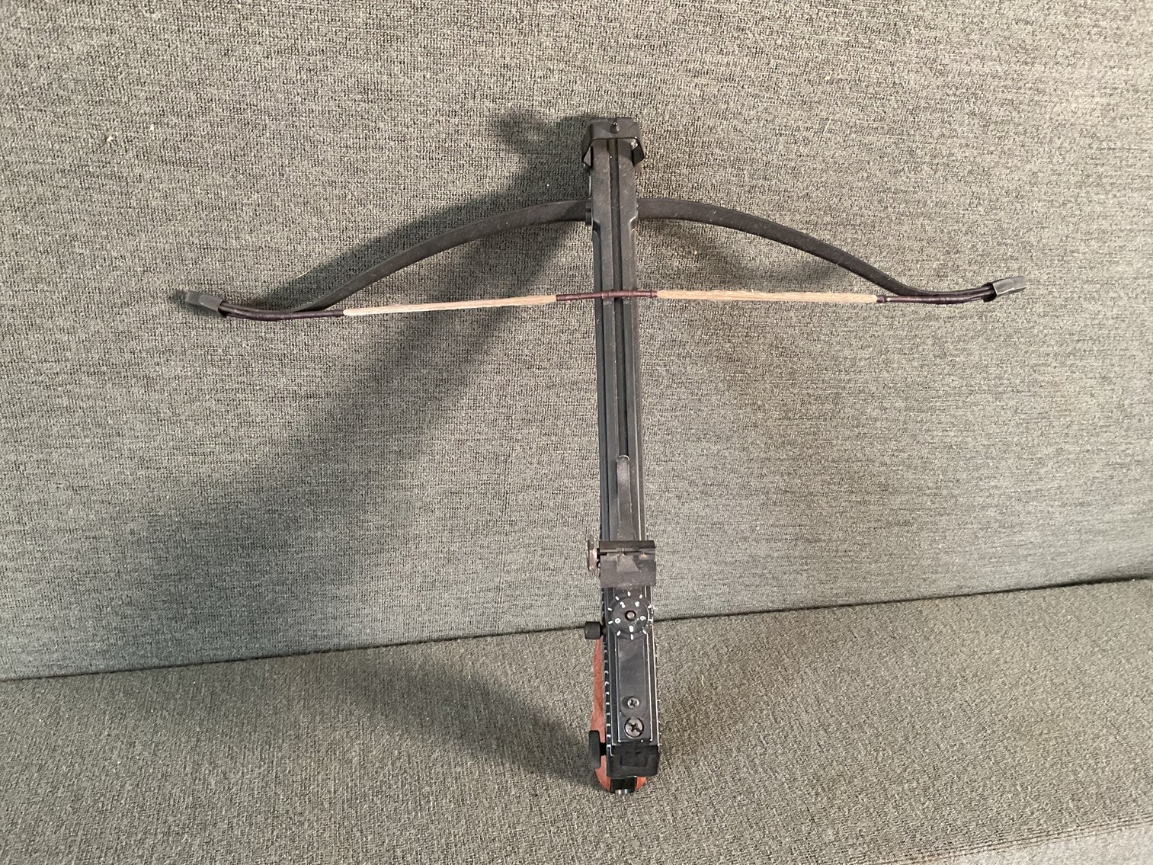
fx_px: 966
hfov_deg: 61.7
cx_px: 576
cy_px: 432
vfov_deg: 48.2
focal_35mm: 29
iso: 160
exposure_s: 1/60
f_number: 1.8
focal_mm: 3
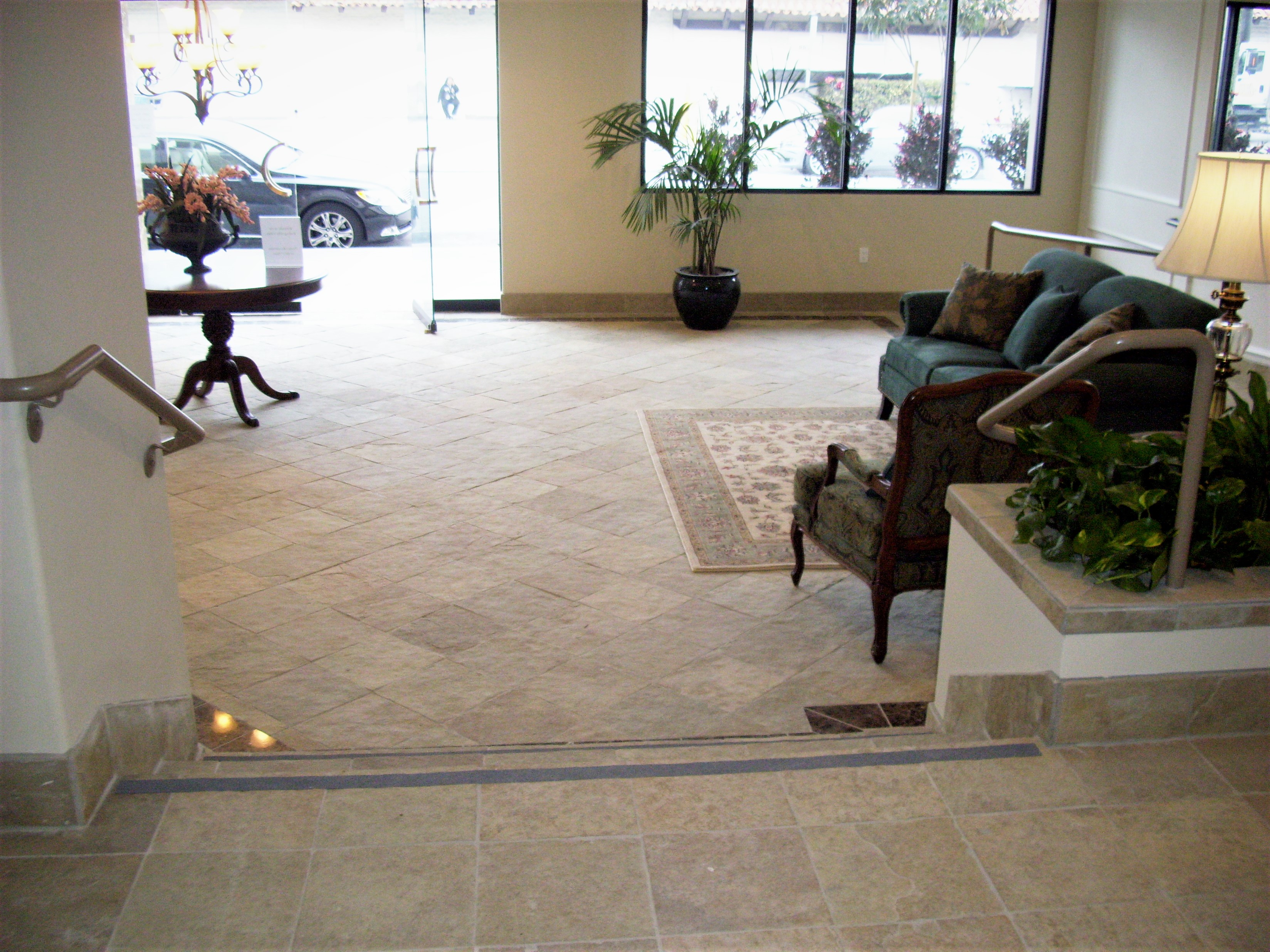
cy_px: 476
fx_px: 1247
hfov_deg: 54.0
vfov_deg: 41.8
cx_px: 635
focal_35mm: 34
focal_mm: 5.7
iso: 125
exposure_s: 1/40
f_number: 2.9
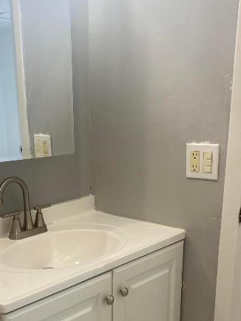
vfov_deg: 40.0
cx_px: 98
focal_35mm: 46
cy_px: 243
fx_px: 427
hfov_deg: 31.5
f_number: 1.8
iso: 80
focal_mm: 4.25
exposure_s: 1/120
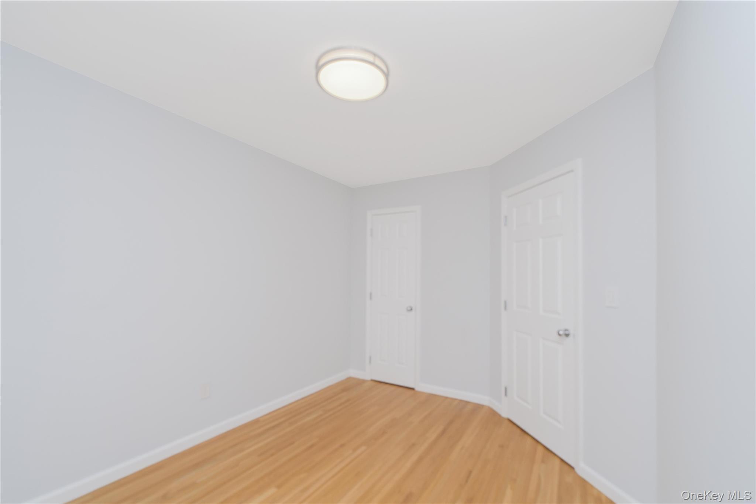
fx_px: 315
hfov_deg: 100.4
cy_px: 252
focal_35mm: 15
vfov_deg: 77.3
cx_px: 378
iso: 200
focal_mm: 10
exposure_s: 1/60
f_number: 8
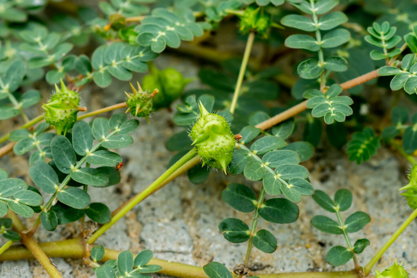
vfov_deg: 9.1
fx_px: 1737
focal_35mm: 150
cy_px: 139
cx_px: 208
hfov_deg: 13.7
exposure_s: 1/200
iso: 100
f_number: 5.6
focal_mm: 100
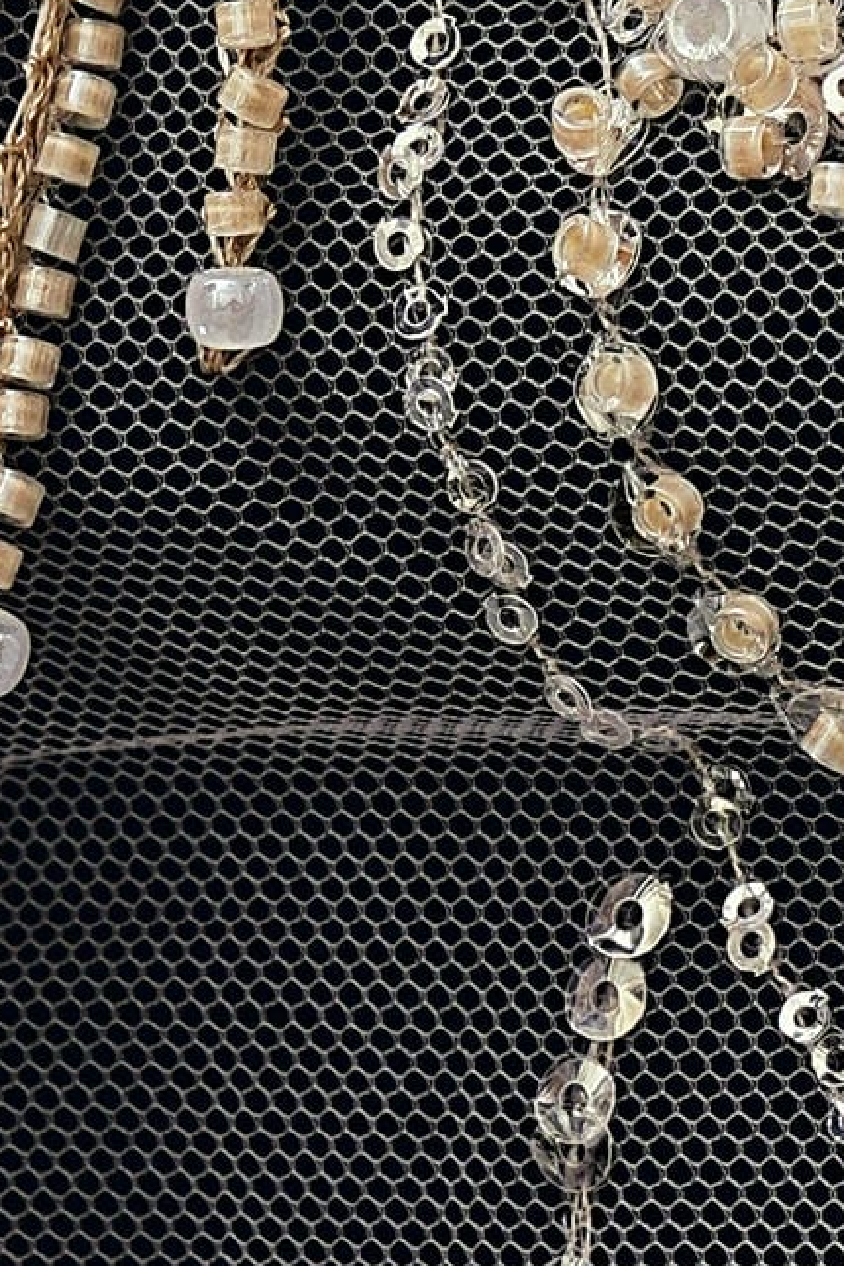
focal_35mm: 326
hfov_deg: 4.2
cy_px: 1554
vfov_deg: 6.3
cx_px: 978
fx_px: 11463
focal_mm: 50
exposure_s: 1/125
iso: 100
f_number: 11
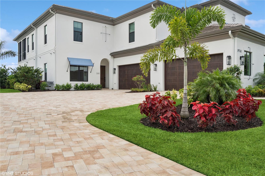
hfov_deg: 67.4
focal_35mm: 27
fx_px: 199
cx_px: 132
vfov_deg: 47.9
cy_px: 88
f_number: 8
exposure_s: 1/200
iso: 200
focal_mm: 27
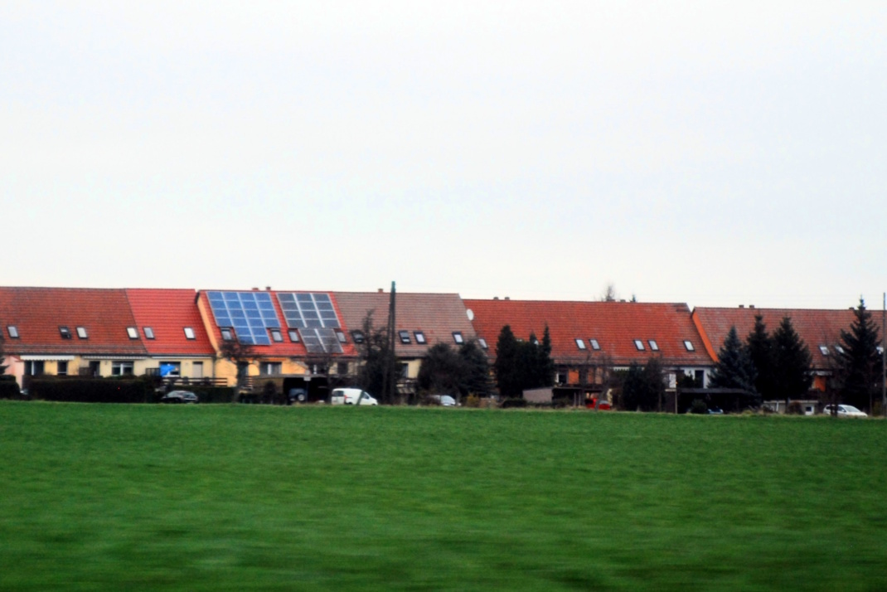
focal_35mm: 112
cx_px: 444
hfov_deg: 18.2
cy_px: 296
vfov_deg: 12.2
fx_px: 2772
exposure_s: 1/125
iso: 560
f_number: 2.8
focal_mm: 75
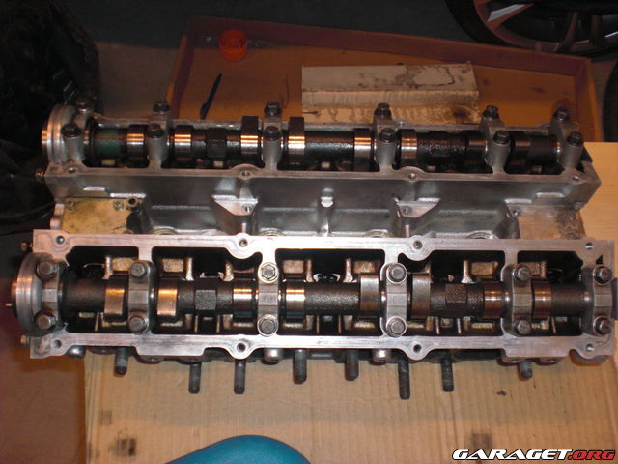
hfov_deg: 49.0
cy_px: 232
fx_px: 678
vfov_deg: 37.7
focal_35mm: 38
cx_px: 309
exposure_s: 1/60
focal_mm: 6.3
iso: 200
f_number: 3.1
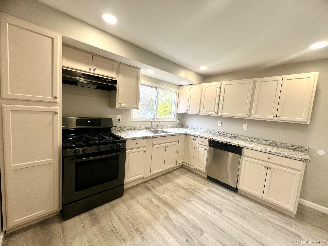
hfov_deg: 106.2
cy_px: 123
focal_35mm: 13
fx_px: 123
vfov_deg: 89.9
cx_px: 164
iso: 64
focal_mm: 1.57
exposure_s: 1/120
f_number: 1.8
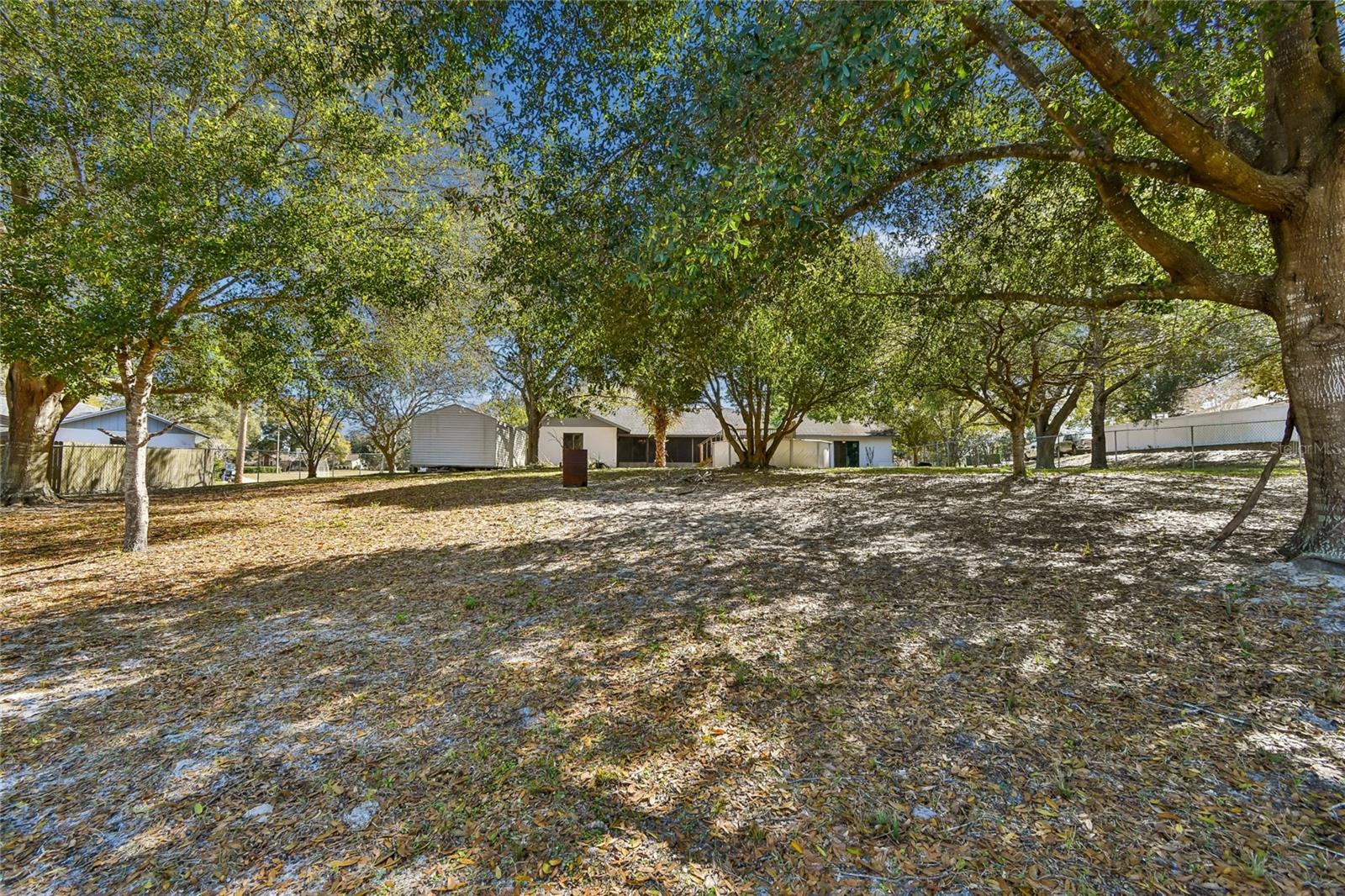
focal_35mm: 15
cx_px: 672
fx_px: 560
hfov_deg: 100.4
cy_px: 448
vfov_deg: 77.3
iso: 100
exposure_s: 1/80
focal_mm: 10
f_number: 7.1
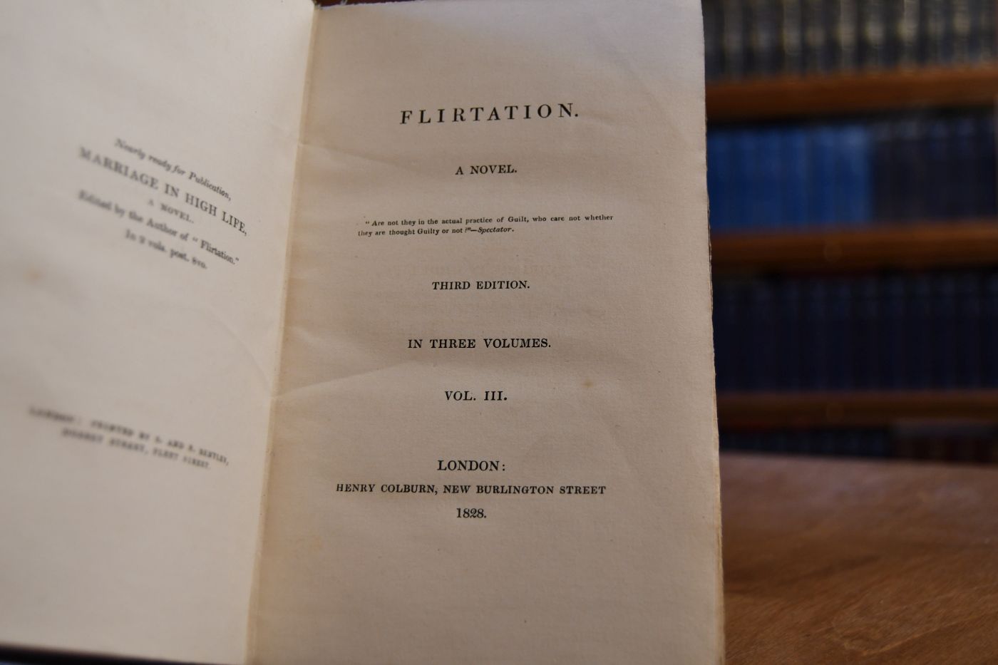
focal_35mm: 45
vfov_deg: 29.9
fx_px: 1247
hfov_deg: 43.6
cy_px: 332
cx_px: 499
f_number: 4.2
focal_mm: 30
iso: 900
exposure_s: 1/125
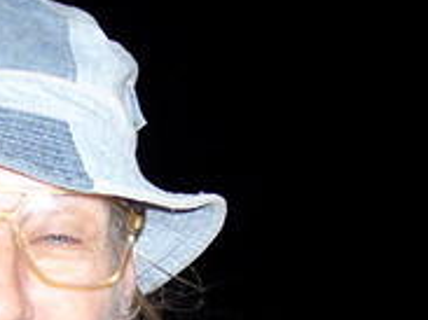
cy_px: 343
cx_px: 75
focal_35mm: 126
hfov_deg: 15.5
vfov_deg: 11.6
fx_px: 1557
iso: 80
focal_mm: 6
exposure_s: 1/60
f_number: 2.7
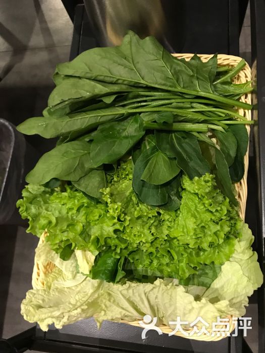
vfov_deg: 63.4
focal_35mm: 28
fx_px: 286
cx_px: 132
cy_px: 176
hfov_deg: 49.7
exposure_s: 1/11
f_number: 1.8
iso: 100
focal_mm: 3.99
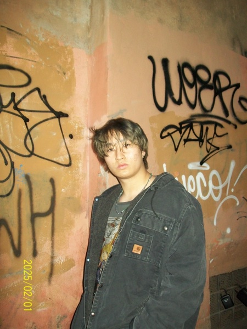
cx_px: 124
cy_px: 164
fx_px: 343
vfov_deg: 51.4
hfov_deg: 39.7
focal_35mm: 36
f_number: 2.7
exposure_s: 1/60
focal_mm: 6
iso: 160
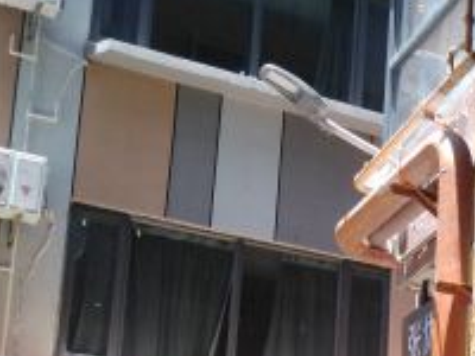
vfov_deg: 13.7
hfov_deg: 17.1
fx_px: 1427
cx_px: 712
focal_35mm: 104
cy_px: 460
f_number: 2
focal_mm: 3.44
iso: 100
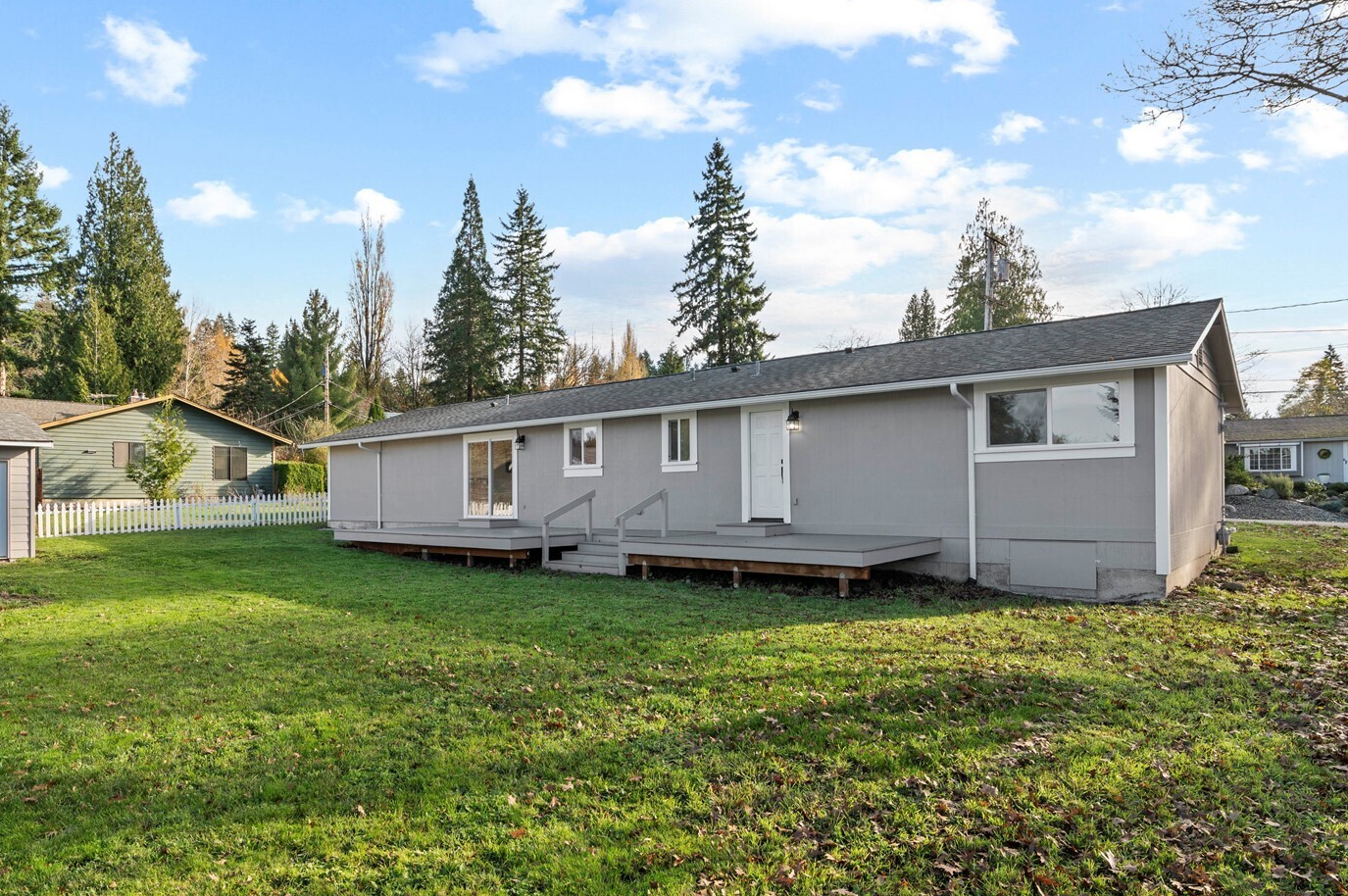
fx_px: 786
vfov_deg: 59.4
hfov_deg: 80.9
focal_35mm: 21
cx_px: 595
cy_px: 450
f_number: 8
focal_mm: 17
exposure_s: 1/100
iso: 200
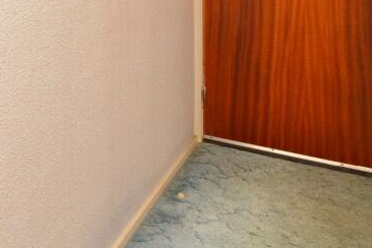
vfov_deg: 29.1
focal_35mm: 42
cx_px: -101
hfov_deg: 34.4
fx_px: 434
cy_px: -20
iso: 800
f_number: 9
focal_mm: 10
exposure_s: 1/100
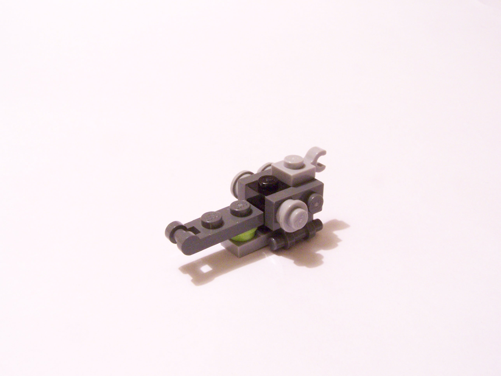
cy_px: 188
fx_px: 550
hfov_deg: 49.0
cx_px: 250
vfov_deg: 37.7
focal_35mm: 38
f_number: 8
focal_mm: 6.3
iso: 400
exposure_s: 1/2
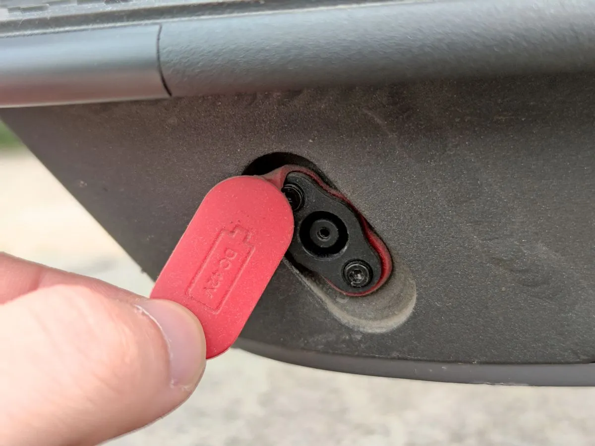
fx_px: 825
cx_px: 298
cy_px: 223
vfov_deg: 30.3
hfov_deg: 39.7
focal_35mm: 48
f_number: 1.69
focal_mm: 6.72
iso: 278
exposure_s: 1/100
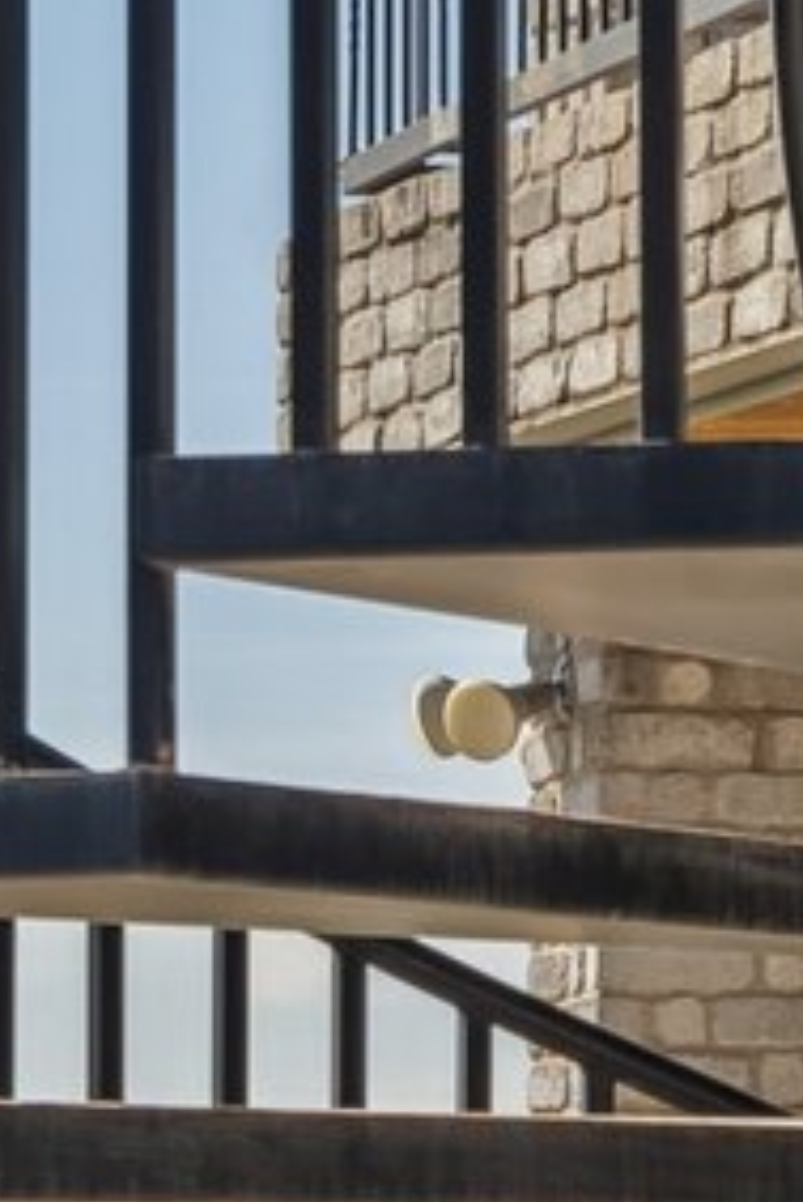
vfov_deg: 7.3
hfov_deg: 4.9
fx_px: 9423
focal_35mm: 282
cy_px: 973
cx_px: 1126
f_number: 7.1
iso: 200
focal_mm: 35
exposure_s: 1/3200
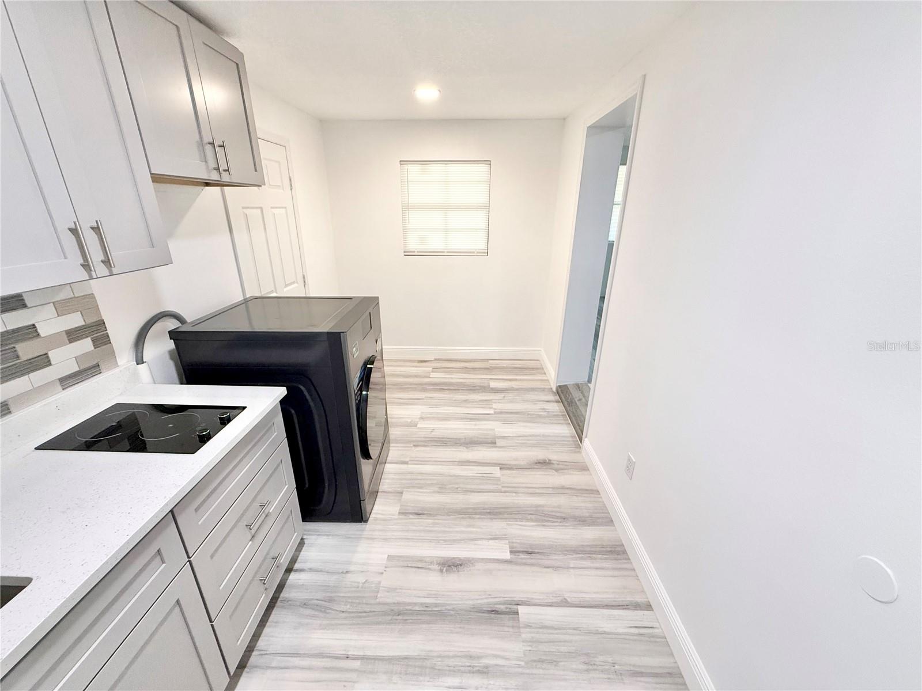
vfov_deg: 85.7
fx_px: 373
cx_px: 461
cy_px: 346
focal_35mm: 14
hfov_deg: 102.1
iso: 320
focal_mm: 2.22
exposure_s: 1/120
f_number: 2.2
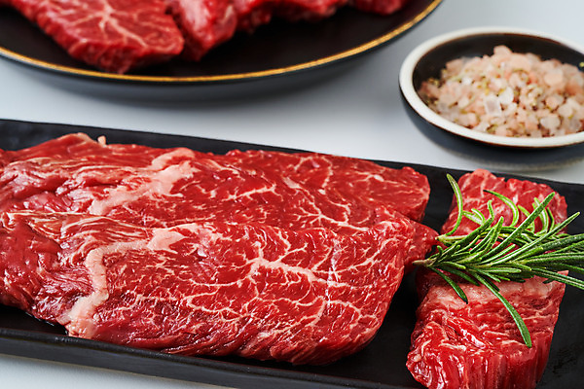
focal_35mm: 90
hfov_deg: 22.6
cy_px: 194
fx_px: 1460
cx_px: 292
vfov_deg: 15.2
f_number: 16
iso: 200
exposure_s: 1/125
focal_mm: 90
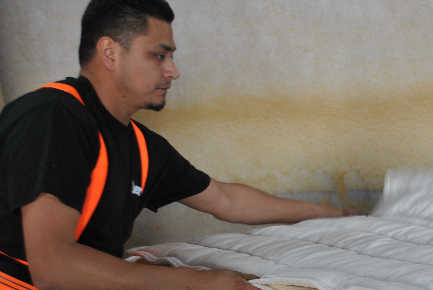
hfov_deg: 26.4
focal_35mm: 74
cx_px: 389
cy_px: 255
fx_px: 891
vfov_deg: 18.2
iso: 200
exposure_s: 1/40
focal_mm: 26
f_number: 4.2
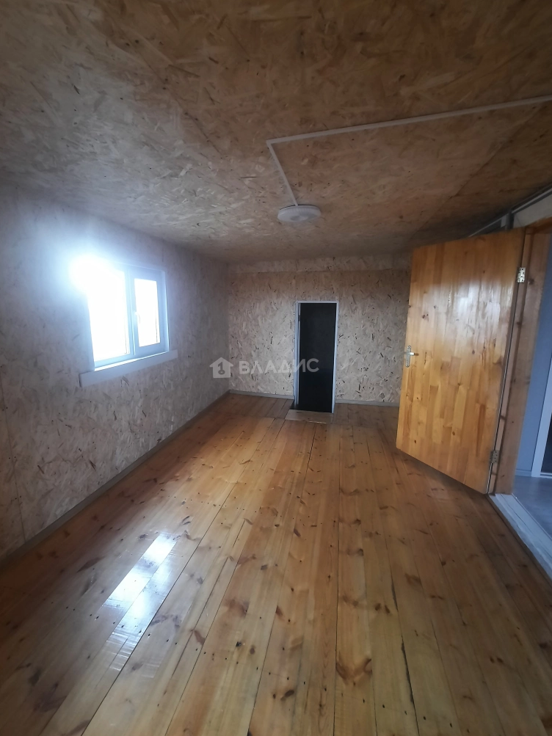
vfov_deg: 102.1
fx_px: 298
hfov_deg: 85.6
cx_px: 265
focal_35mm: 14
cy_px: 366
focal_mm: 1.74
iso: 160
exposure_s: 1/25
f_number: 2.2
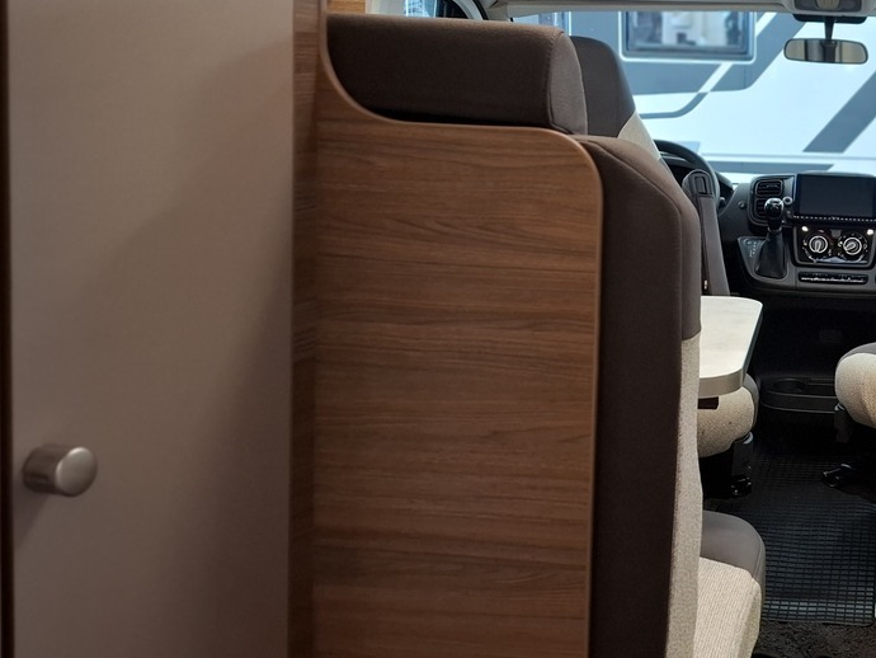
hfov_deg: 36.0
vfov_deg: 29.9
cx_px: 863
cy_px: 175
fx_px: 1215
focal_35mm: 48
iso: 250
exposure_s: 1/100
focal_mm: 5.54
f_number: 1.8
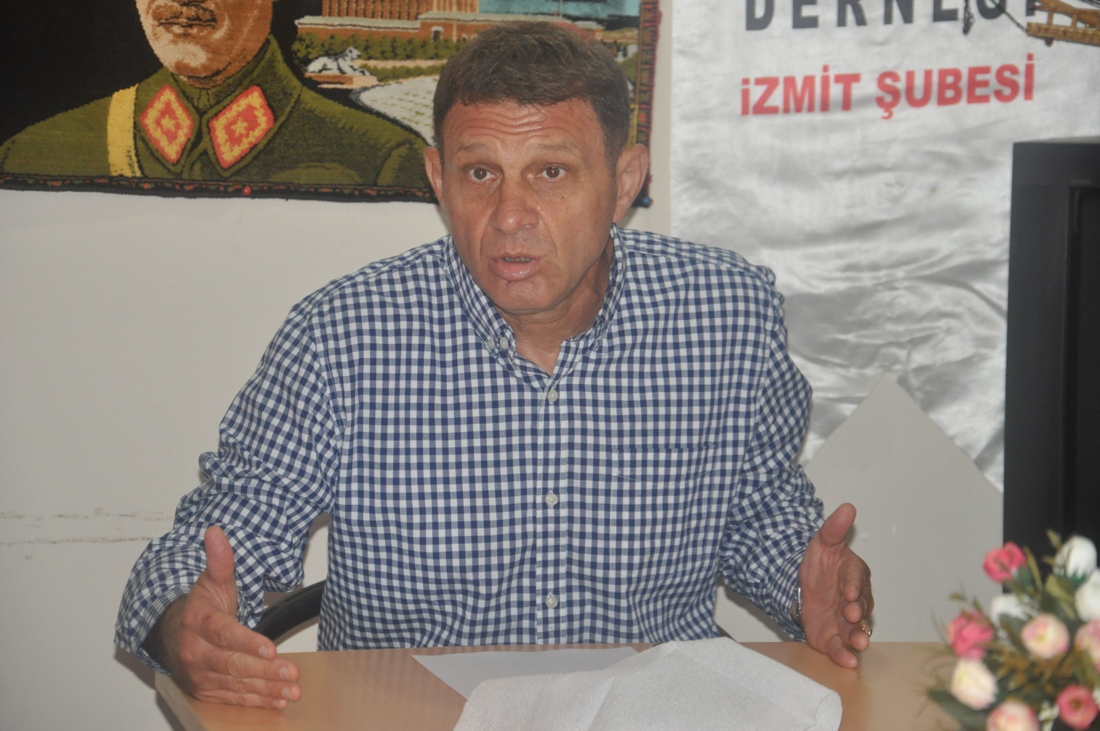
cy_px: 366
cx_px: 550
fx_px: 4120
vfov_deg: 10.1
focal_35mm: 135
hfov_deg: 15.2
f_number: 5.6
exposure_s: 1/60
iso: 1000
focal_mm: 90
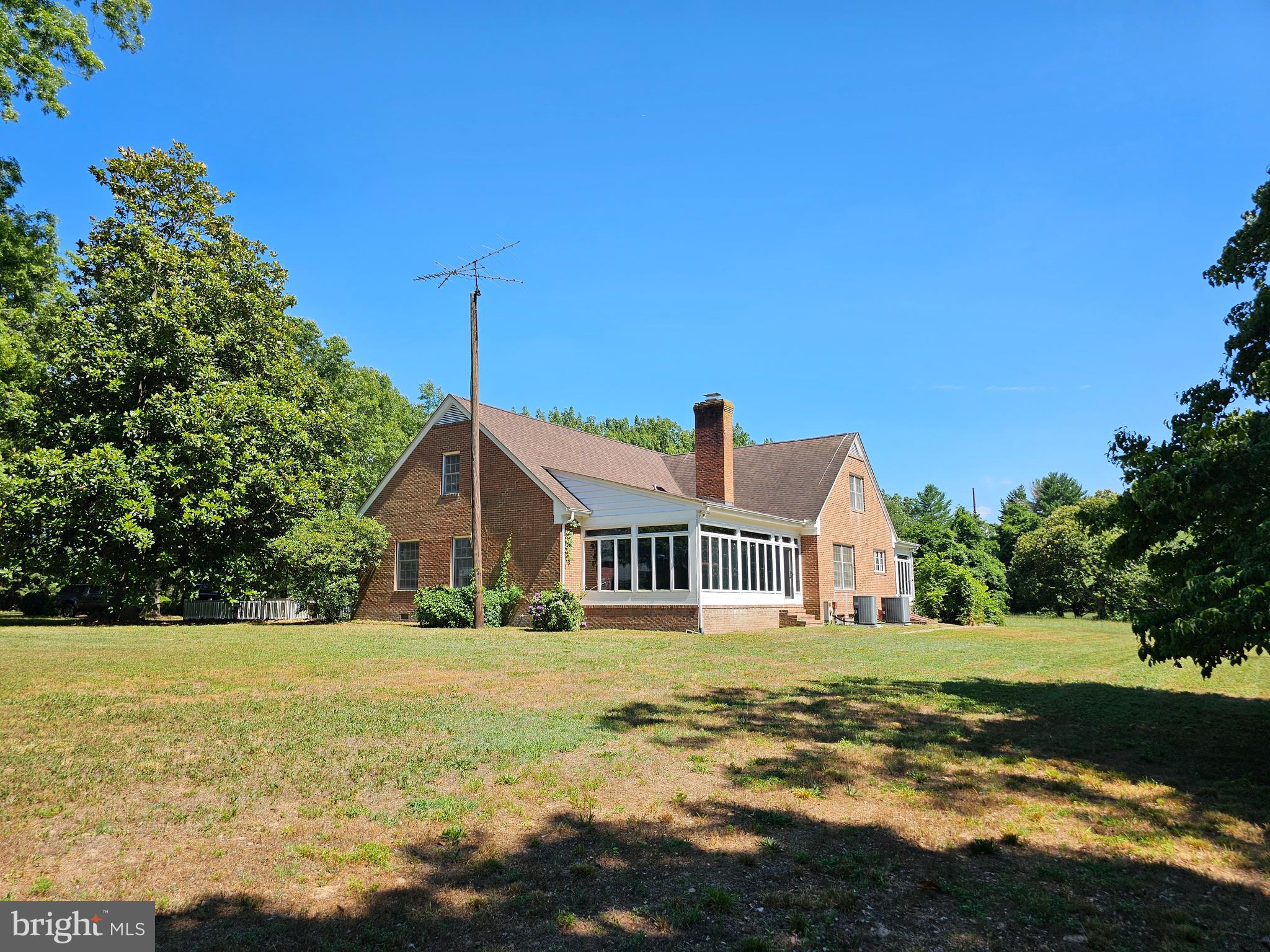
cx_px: 635
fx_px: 844
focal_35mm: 23
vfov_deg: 58.9
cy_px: 476
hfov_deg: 73.9
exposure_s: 1/532
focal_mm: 6.3
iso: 10
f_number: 1.7
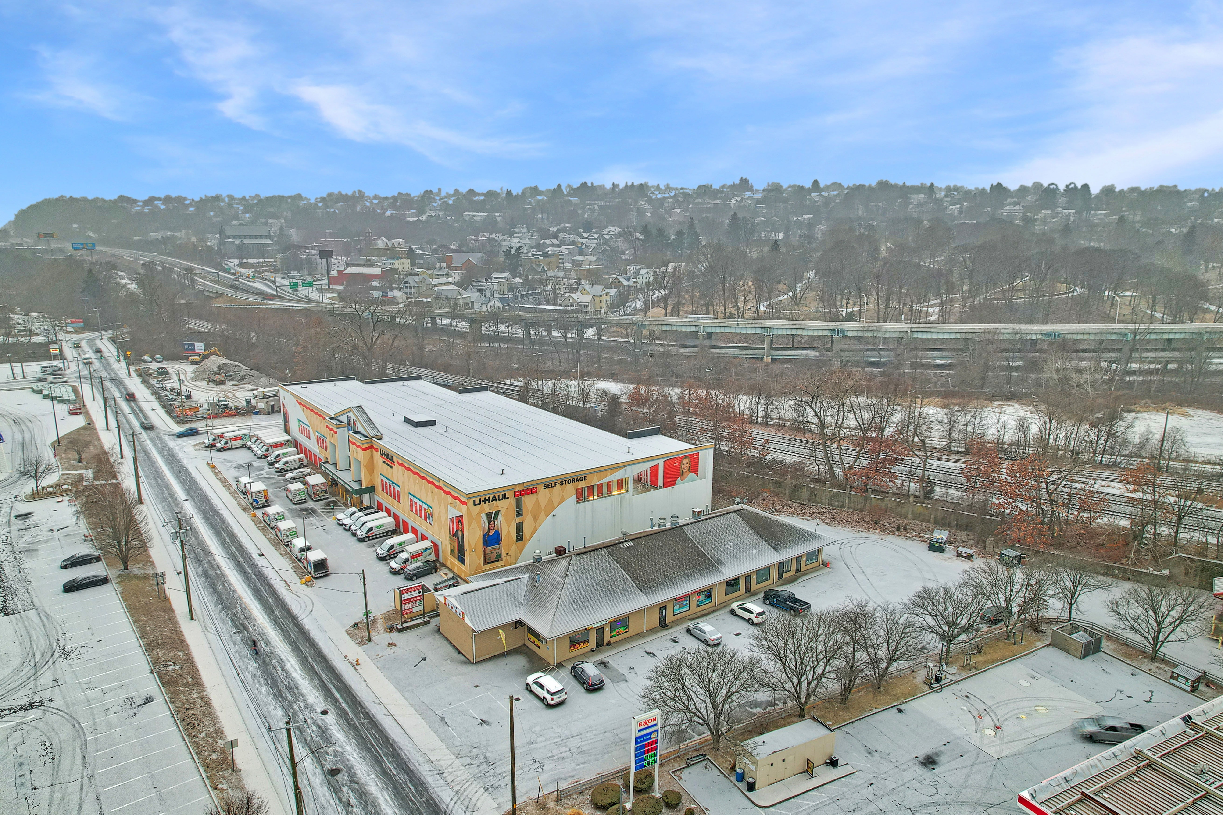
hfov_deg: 76.1
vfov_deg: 55.1
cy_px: 414
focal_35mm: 23
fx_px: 781
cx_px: 620
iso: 100
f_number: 2.8
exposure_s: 1/40
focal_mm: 8.4
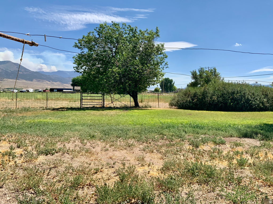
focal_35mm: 29
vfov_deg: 48.2
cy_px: 102
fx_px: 229
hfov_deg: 61.7
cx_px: 136
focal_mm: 3
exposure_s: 1/2320
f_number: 1.8
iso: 16
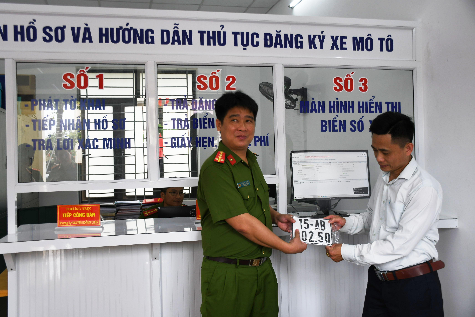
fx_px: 475
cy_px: 158
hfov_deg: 53.1
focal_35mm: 36
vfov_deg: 36.9
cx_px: 238
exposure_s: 1/200
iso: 250
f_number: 3.8
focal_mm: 24
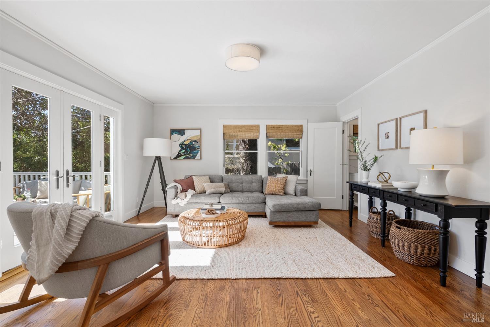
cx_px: 245
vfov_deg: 73.7
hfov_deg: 96.7
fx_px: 218
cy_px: 164
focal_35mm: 16
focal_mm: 16
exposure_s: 1/13
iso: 400
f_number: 8
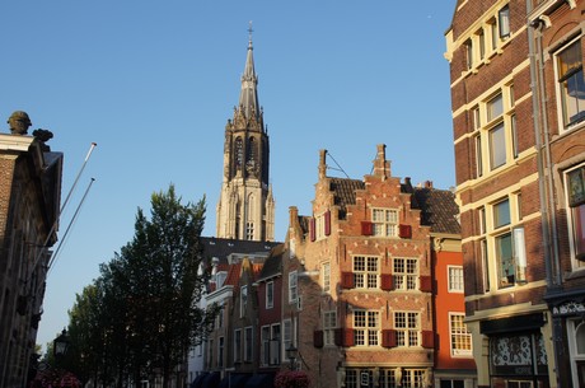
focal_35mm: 42
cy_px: 194
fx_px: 681
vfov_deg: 31.8
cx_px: 292
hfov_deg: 46.5
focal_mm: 28
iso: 100
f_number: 7.1
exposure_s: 1/160
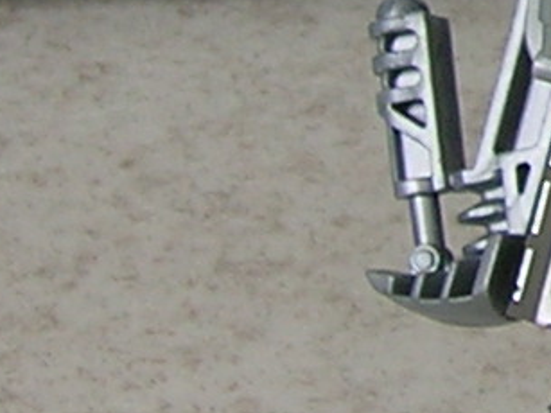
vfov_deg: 5.8
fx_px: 4026
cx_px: 1222
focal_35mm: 253
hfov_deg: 7.4
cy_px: -311
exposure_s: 1/10.8
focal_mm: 5.7
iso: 50
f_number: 2.9
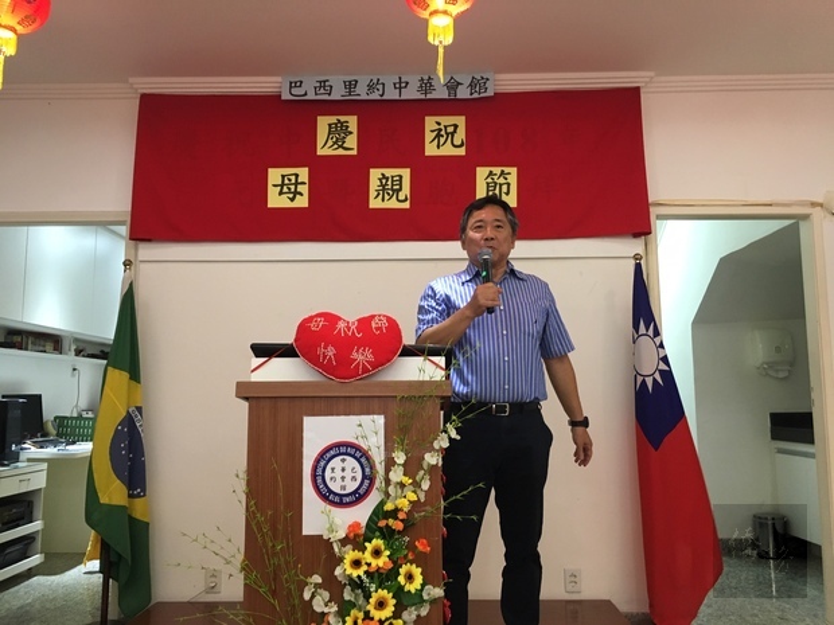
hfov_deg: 61.7
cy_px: 312
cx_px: 417
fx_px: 699
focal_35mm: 29
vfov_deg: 48.2
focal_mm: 4.15
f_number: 2.2
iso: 125
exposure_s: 1/30
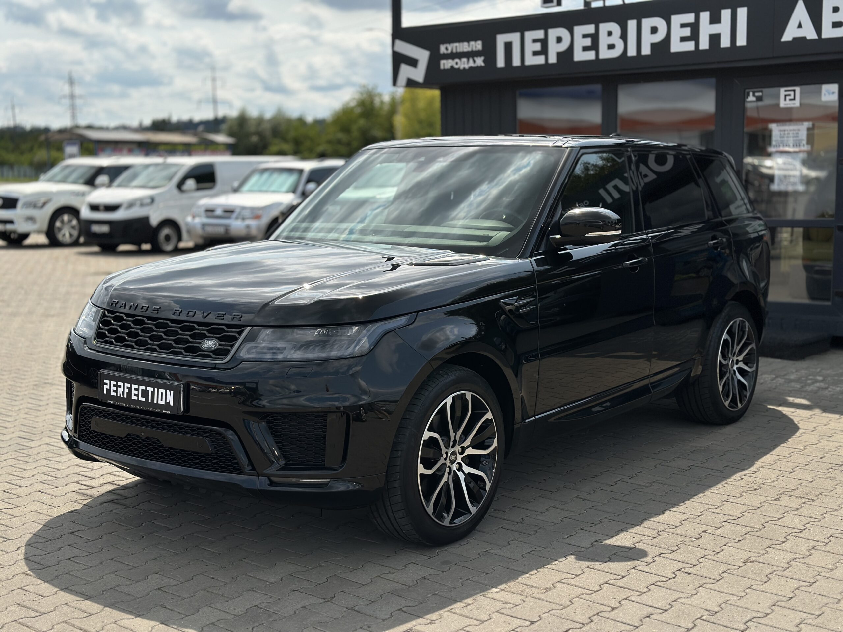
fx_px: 1169
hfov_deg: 39.7
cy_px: 316
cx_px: 422
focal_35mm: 48
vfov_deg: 30.3
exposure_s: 1/7092
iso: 100
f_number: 1.78
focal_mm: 6.86
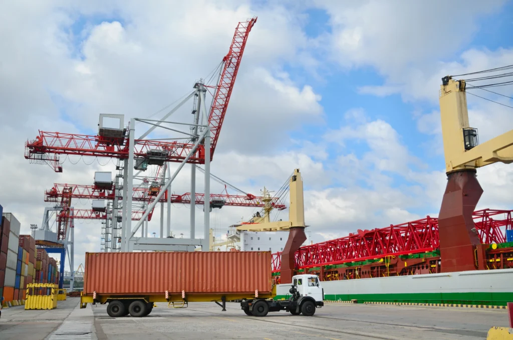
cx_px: 256
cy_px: 170
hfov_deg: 57.3
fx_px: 469
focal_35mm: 33
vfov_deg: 39.8
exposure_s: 1/400
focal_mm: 22
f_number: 6.3
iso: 100
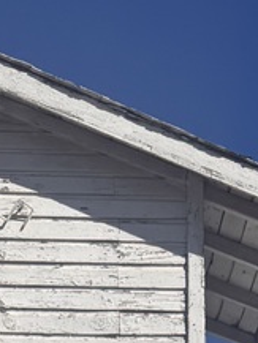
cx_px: 101
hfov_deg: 9.3
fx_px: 1579
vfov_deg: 10.2
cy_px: 920
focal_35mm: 159
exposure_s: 1/9009
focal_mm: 6.76
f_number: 1.78
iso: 80
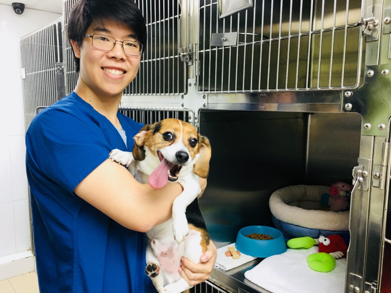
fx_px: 328
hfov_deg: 61.7
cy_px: 146
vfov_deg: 48.2
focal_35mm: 29
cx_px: 196
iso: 40
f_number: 2.2
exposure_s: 1/15
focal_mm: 4.15
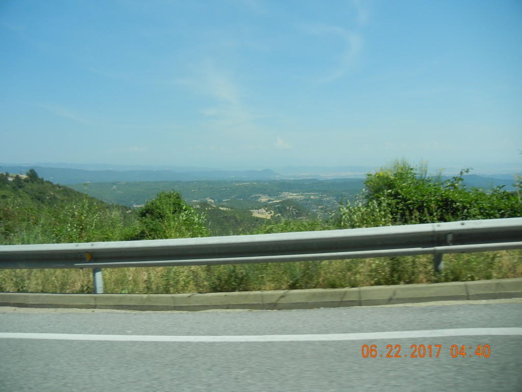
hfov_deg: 60.0
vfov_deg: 46.8
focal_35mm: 30
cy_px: 196
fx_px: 452
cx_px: 261
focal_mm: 5.4
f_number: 7
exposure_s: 1/389
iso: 160
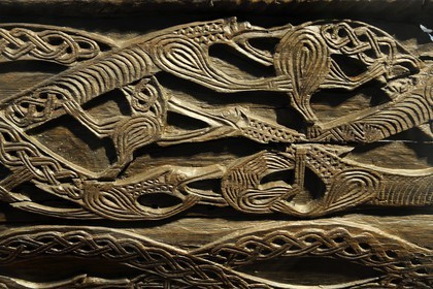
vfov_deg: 35.1
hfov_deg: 50.7
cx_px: 216
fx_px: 457
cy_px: 144
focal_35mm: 38
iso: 200
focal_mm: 38
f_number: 14
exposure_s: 10
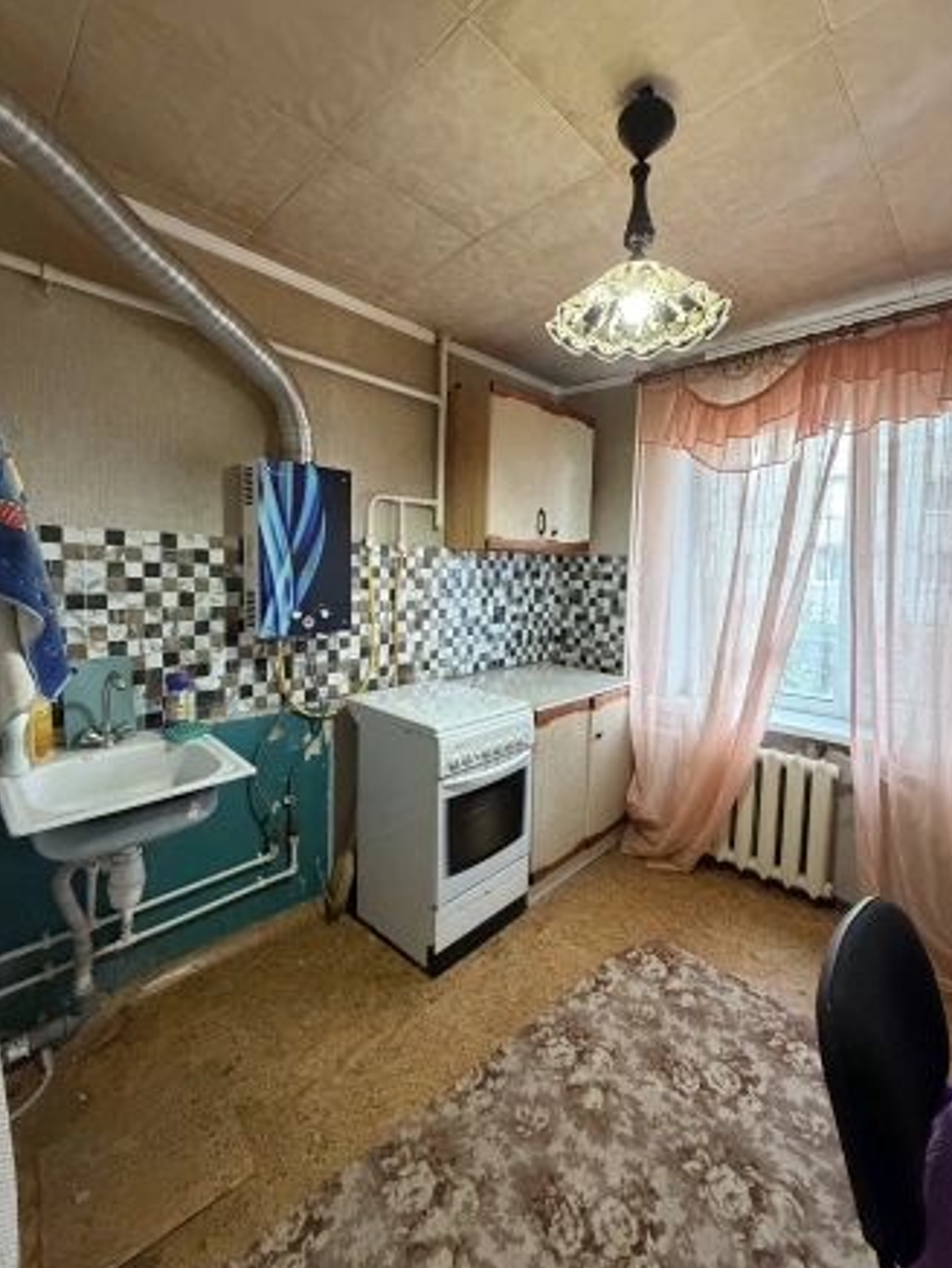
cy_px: 606
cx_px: 506
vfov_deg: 98.1
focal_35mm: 15
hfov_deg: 81.7
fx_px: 550
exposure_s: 1/50
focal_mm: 2.22
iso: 500
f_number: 2.2
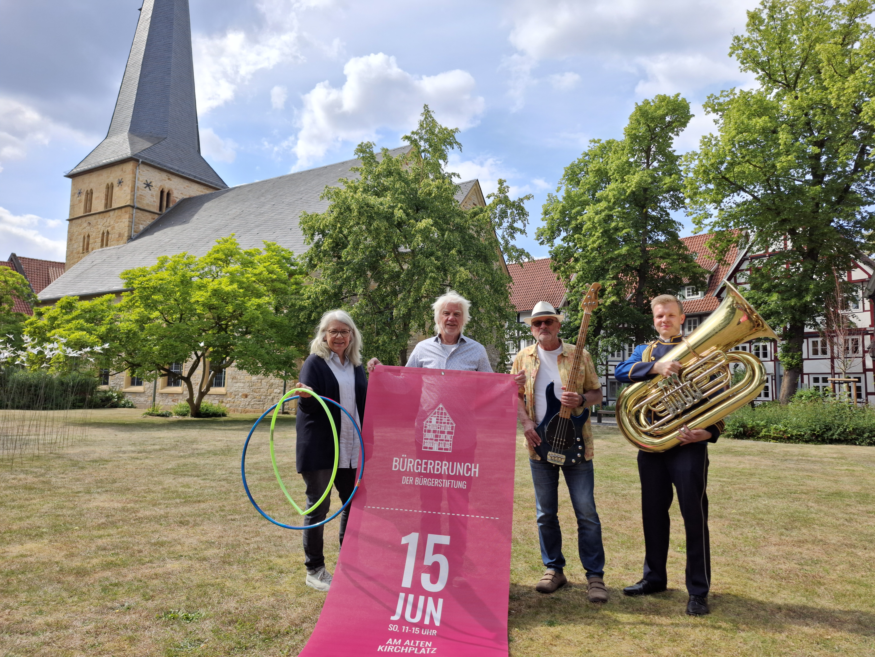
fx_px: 581
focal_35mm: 23
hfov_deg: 73.9
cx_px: 438
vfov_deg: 58.9
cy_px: 328
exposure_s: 1/707
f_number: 1.8
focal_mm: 5.54
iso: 50
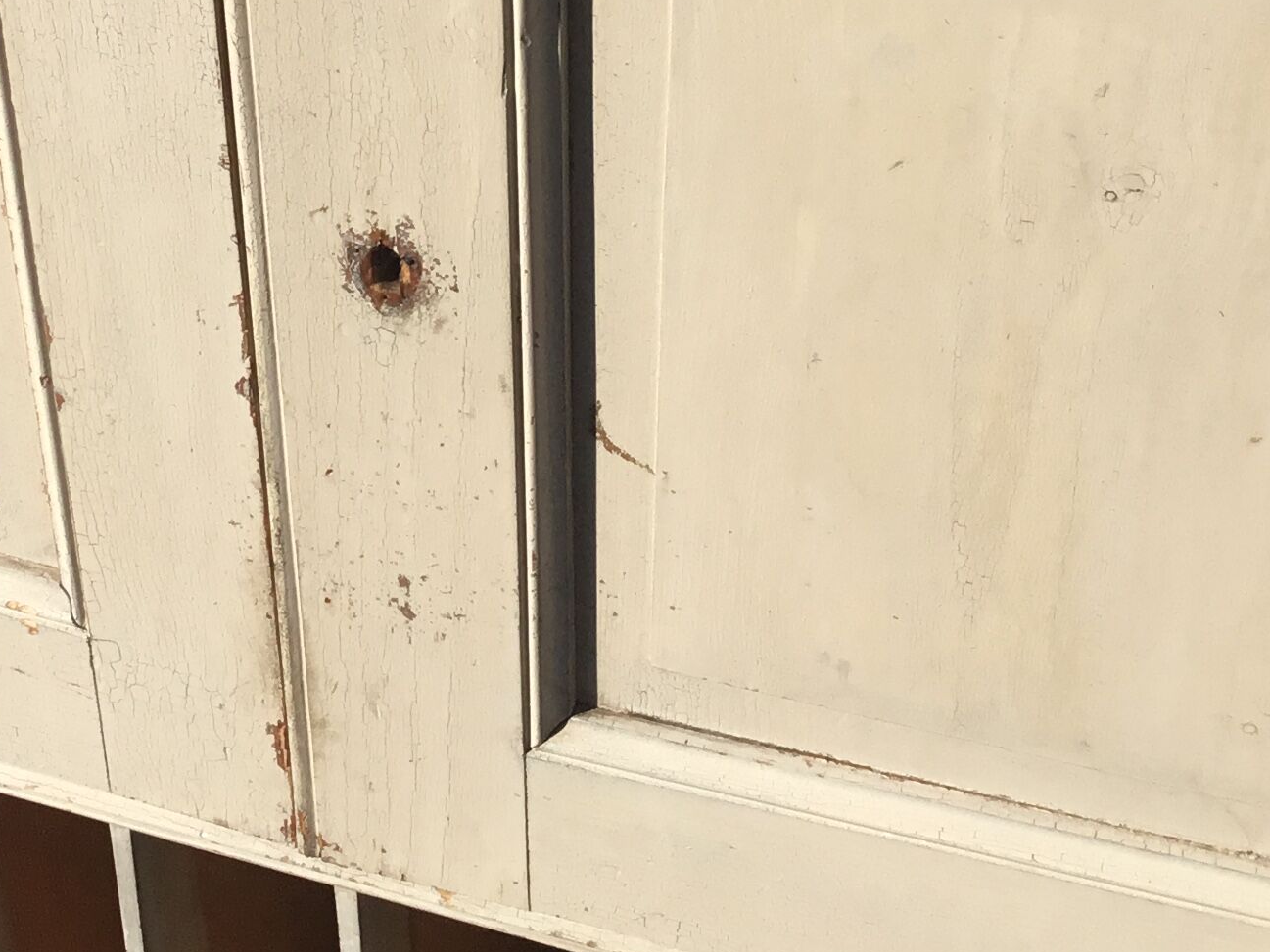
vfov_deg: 18.6
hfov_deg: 24.7
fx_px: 2862
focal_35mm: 78
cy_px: 120
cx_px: 300
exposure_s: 1/1852
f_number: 2.4
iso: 25
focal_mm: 3.3
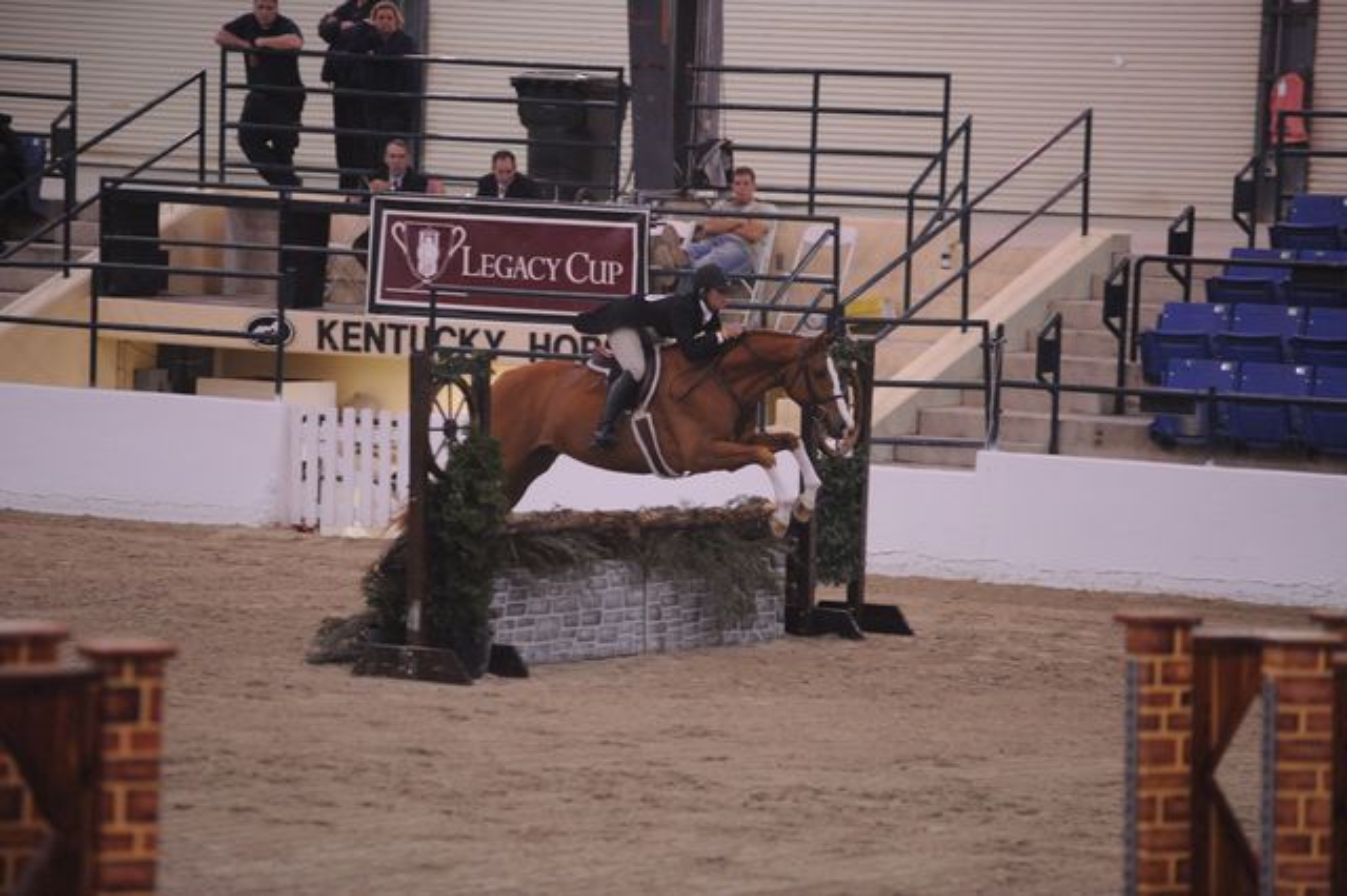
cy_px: 448
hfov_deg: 10.3
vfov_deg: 6.9
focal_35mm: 200
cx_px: 674
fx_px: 7479
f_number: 2.8
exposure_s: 1/400
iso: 5000
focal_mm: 200
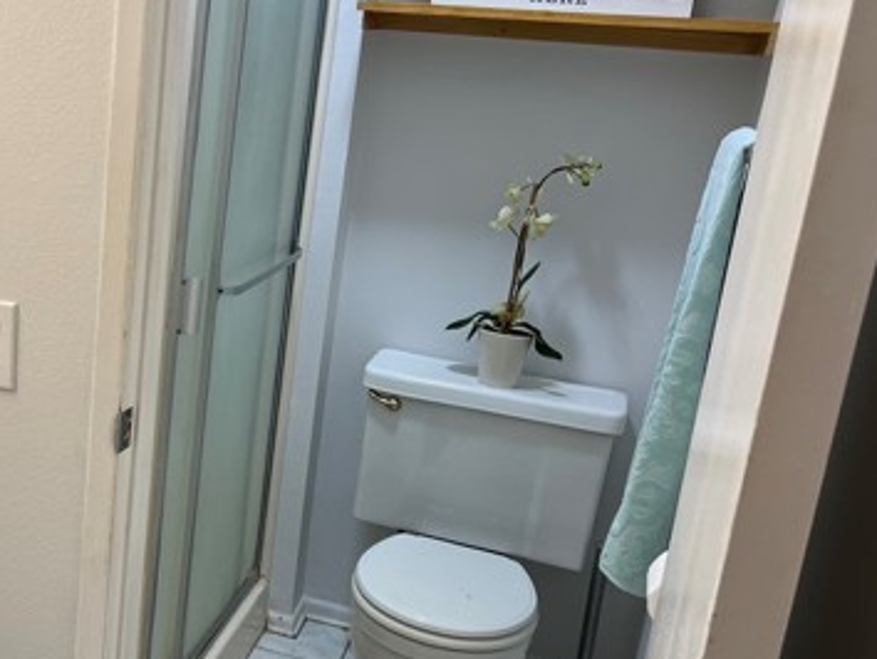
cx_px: 116
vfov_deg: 30.9
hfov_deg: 38.1
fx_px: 1192
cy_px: 359
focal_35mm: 47
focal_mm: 5.7
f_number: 1.5
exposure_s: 1/120
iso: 80
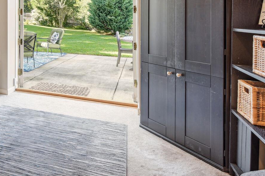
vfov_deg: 40.0
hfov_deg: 53.3
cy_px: 27
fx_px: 228
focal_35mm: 31
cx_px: 29
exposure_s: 1/6
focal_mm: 16
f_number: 8
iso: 400
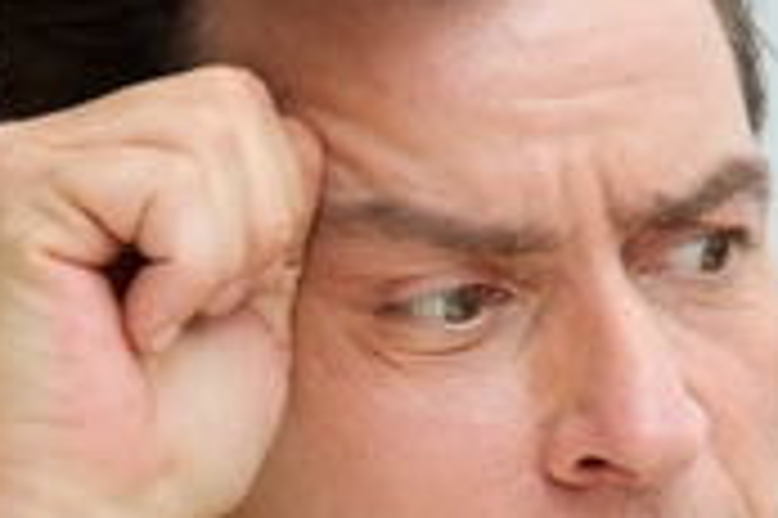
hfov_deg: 3.6
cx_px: 504
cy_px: 315
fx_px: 12458
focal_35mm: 577
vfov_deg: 2.4
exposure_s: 1/60
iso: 400
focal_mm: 250
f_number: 6.3
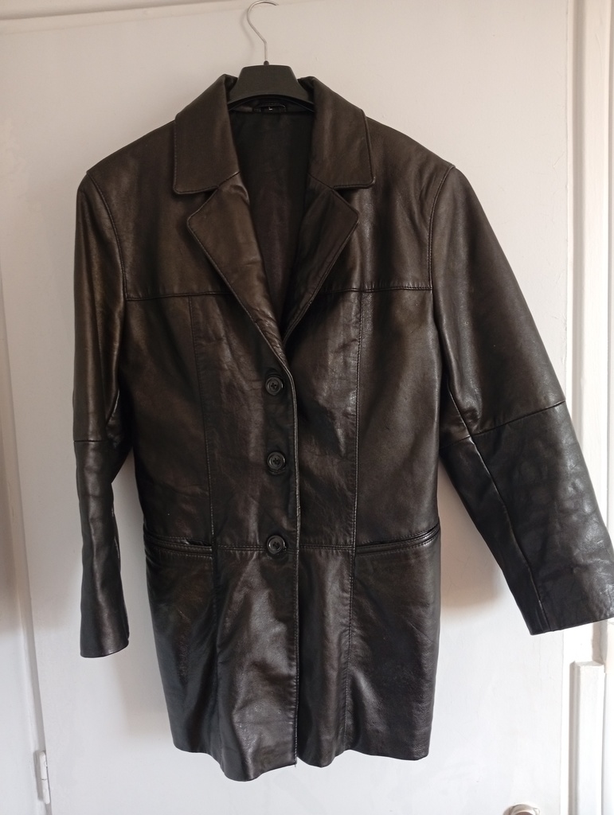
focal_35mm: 27
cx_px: 307
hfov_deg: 51.5
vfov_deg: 65.2
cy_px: 408
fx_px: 637
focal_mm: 3.98
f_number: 1.8
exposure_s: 1/33.3
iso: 479
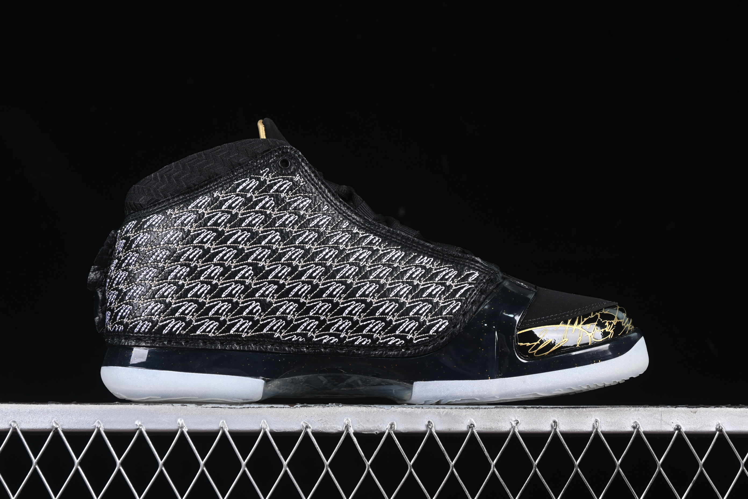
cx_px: 374
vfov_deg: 18.2
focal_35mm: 75
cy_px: 250
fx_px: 1558
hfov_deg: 27.0
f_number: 6.3
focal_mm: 50
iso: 160
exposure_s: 1/50
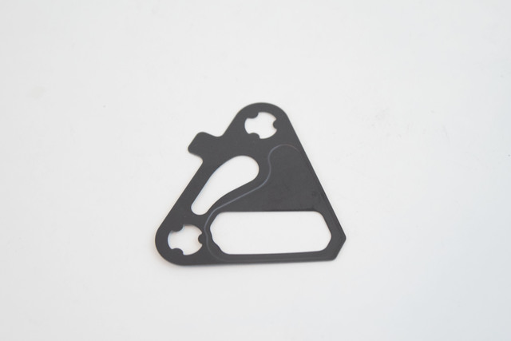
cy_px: 170
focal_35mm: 82
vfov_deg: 16.6
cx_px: 256
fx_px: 1171
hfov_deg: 24.6
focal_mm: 55
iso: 1250
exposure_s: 1/60
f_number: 5.6
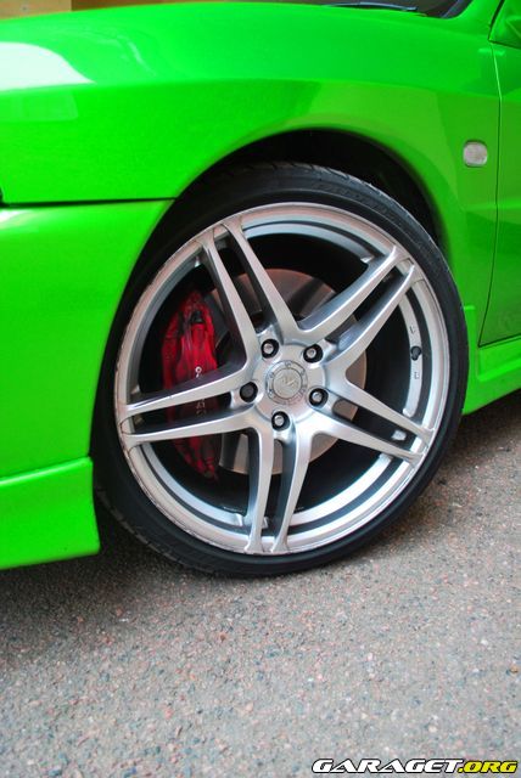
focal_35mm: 33
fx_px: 715
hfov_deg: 40.0
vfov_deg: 57.2
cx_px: 260
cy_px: 389
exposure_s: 1/40
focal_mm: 22
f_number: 4
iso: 200
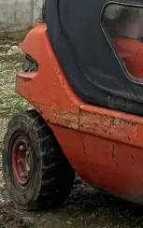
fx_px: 865
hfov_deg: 9.0
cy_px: -163
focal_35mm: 139
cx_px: 265
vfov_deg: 13.7
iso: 80
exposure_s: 1/407
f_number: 1.78
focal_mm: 6.86
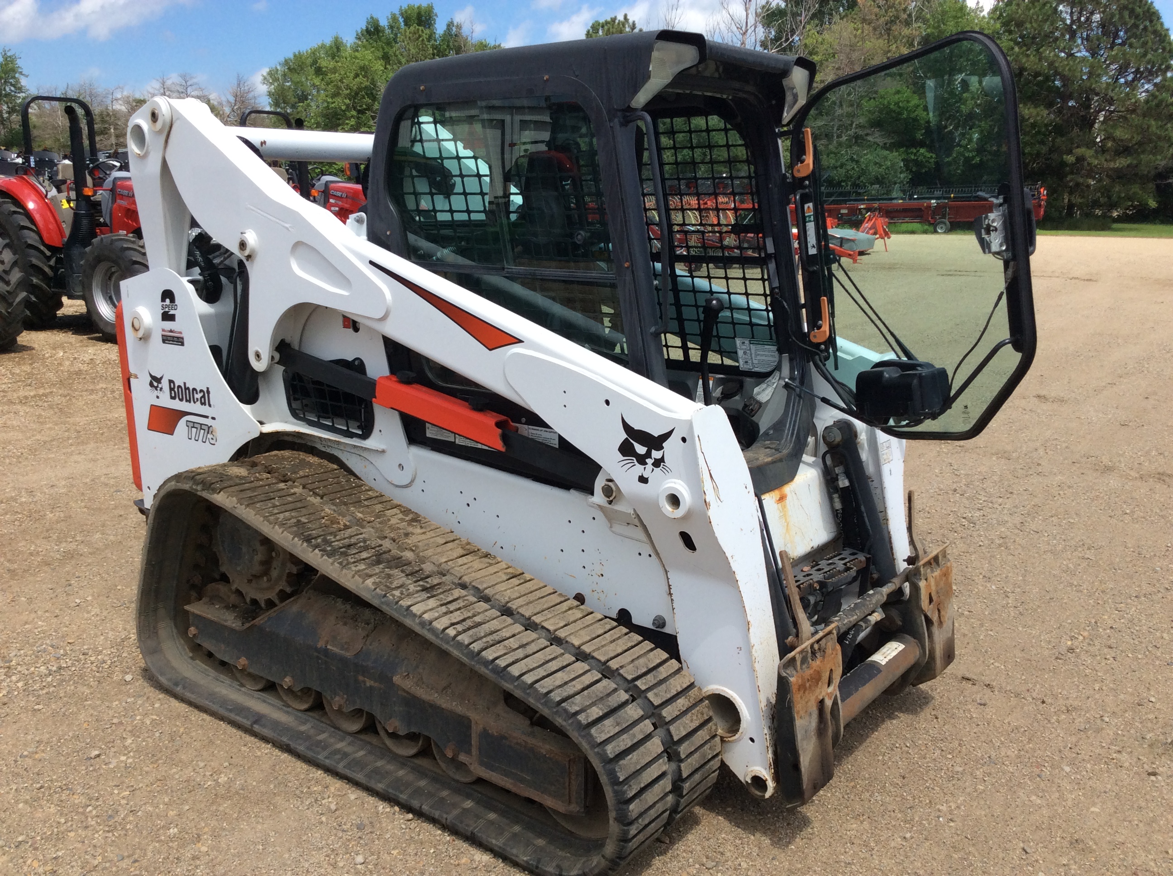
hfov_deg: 56.9
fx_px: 1083
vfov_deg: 44.1
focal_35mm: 32
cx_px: 586
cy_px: 438
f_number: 2.4
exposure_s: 1/1330
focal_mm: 3.3
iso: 32
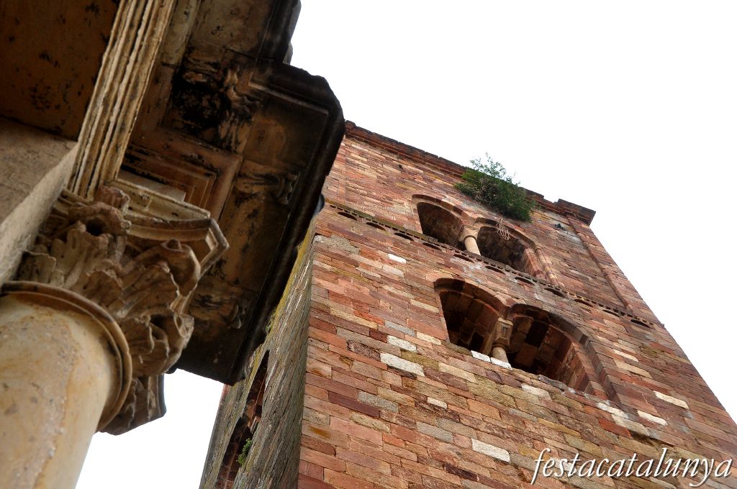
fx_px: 1104
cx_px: 368
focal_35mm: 54
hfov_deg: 36.9
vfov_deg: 25.0
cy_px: 244
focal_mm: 36
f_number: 8
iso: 500
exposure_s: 1/250
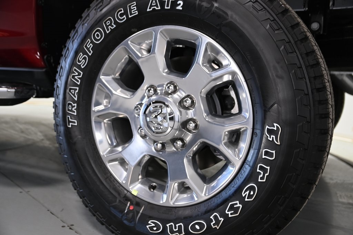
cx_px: 176
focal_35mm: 36
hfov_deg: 53.1
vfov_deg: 36.9
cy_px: 118
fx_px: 353
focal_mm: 24
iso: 800
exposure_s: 1/320
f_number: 3
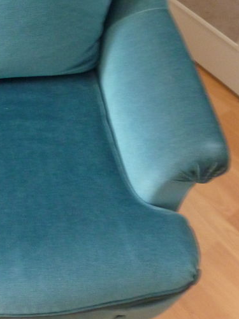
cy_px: 74
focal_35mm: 50
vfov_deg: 37.1
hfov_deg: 27.8
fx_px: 460
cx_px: 16
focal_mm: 4.1
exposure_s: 1/25
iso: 400
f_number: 3.3
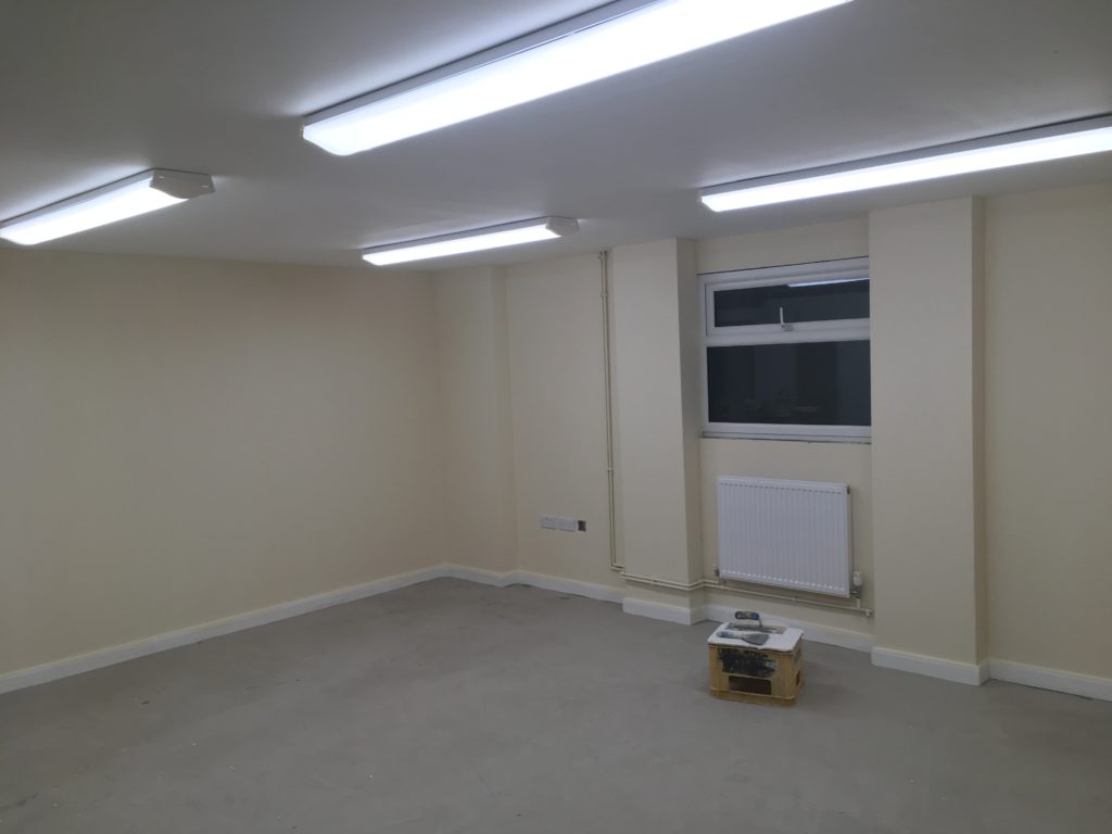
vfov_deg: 48.2
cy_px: 417
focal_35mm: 29
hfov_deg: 61.7
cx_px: 556
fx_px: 932
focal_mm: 4.15
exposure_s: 1/100
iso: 32
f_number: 2.2
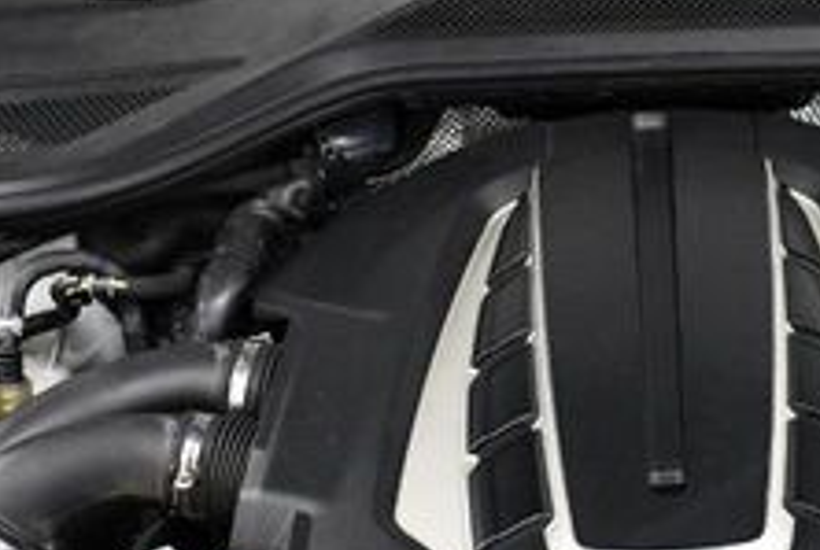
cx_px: 672
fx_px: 2374
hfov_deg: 19.4
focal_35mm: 104
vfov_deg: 13.2
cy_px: 445
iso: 2000
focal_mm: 18
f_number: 3.5
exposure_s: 1/125
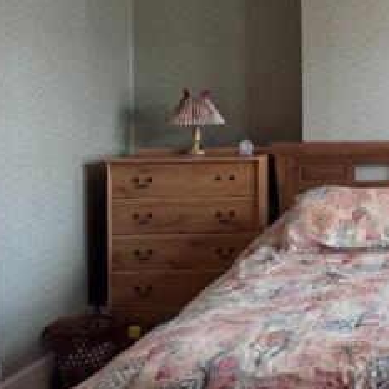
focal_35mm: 53
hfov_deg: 28.9
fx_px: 674
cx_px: 438
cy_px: 118
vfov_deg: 31.8
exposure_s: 1/100
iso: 80
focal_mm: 6.76
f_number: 1.78
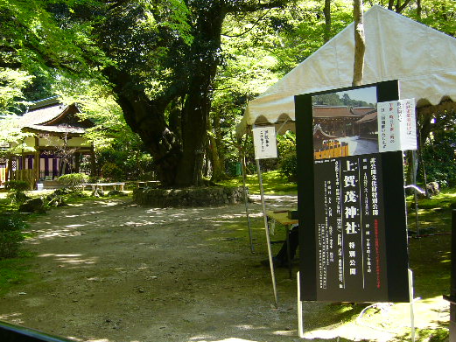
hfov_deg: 43.6
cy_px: 166
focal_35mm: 43
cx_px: 179
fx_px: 567
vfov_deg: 33.6
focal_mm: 5.8
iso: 80
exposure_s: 1/60
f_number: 2.8
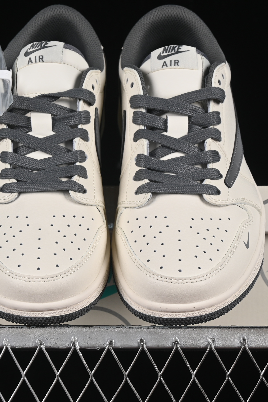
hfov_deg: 12.1
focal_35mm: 113
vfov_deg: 18.1
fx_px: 1262
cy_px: 201
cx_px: 112
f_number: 8
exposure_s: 1/80
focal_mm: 50
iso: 160
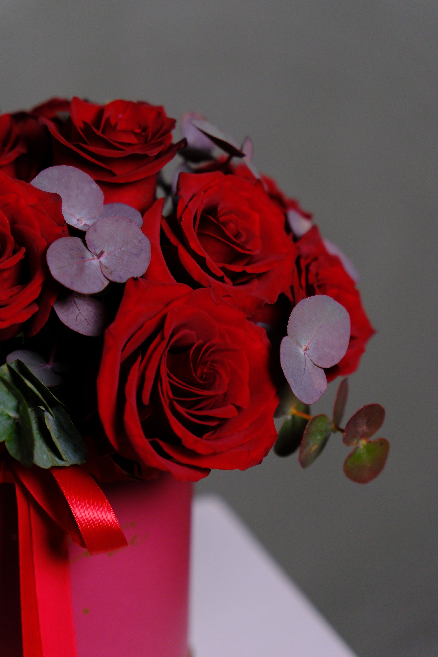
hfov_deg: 13.0
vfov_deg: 19.5
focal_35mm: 105
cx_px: 219
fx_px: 1916
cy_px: 328
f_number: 2.8
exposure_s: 1/160
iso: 1250
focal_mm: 70
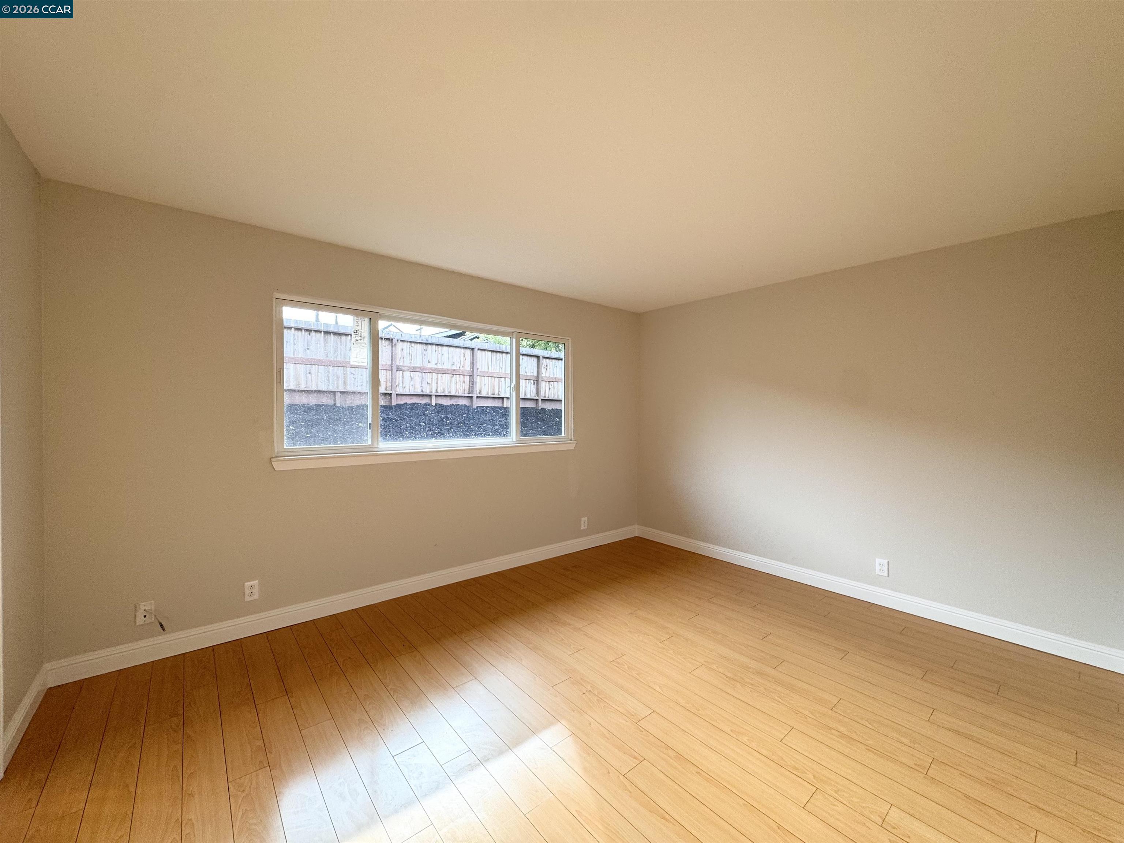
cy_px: 422
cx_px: 562
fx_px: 455
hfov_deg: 102.1
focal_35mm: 14
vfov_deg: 85.7
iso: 100
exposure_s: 1/120
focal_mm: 2.22
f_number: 2.2
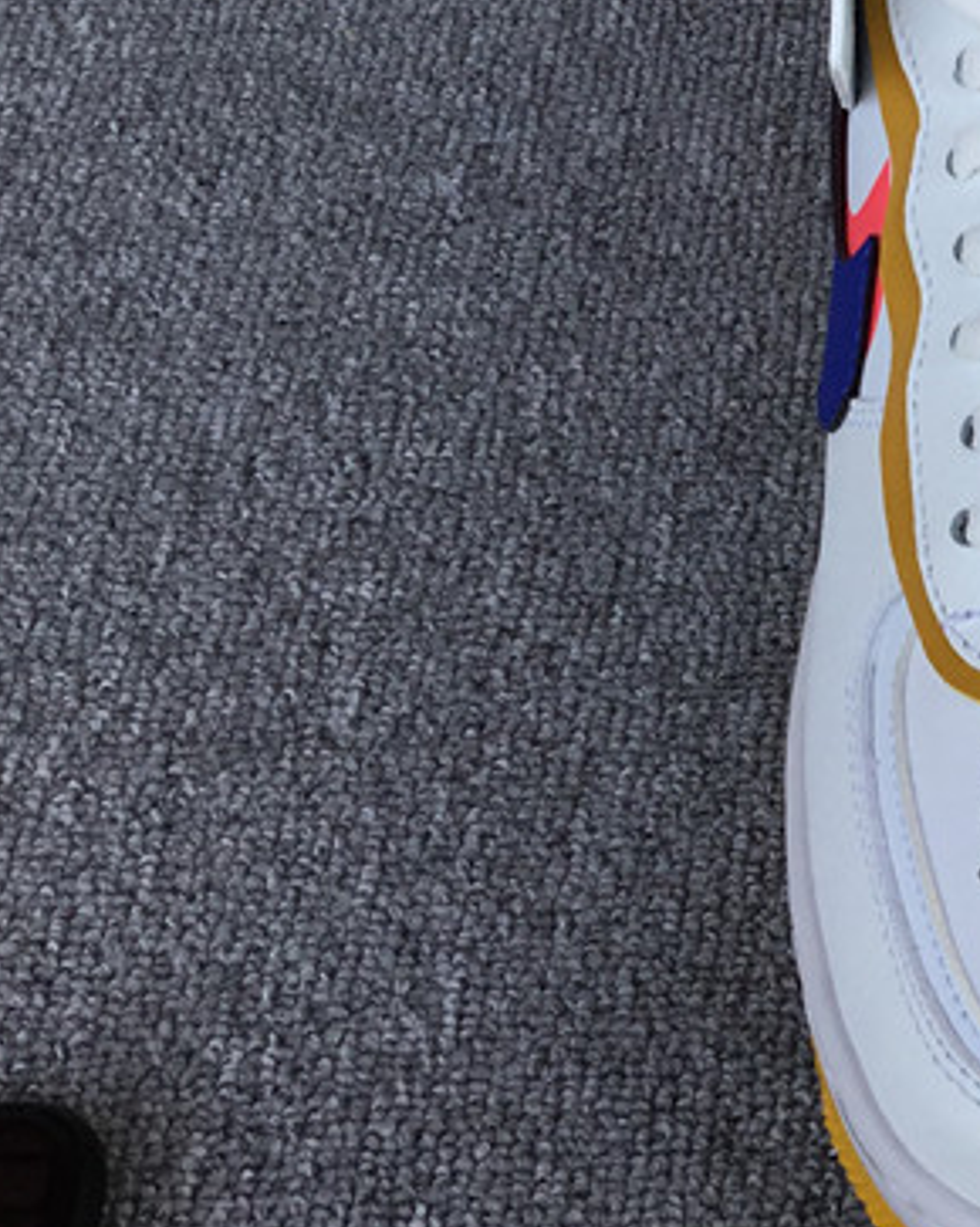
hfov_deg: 18.4
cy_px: 444
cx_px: 1416
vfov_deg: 25.3
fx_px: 2721
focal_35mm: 75
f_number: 2.4
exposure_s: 1/316
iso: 25
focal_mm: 3.3
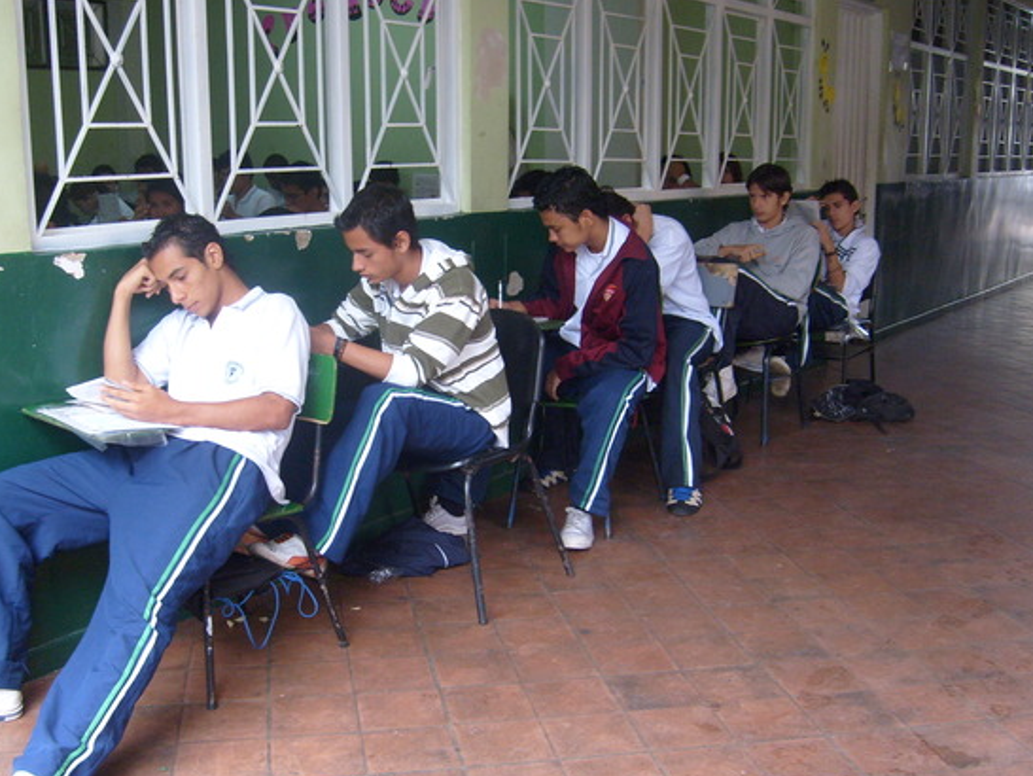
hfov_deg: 45.7
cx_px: 471
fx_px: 1224
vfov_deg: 35.1
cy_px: 437
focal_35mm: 41
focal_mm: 5.8
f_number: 2.8
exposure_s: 1/45
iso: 100
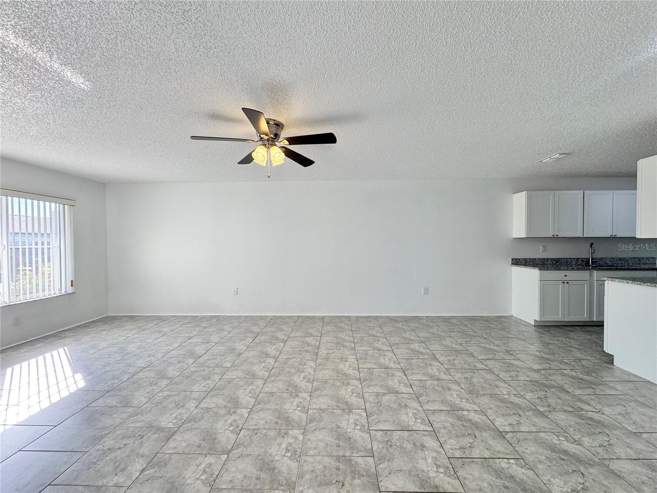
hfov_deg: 102.1
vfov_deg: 85.7
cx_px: 328
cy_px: 246
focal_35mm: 14
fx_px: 266
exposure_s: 1/120
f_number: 2.2
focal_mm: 2.22
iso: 50
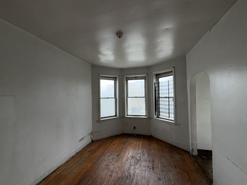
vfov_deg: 85.7
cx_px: 124
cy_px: 92
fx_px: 100
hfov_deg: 102.1
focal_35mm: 14
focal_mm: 2.22
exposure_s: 1/121
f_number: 2.2
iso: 40
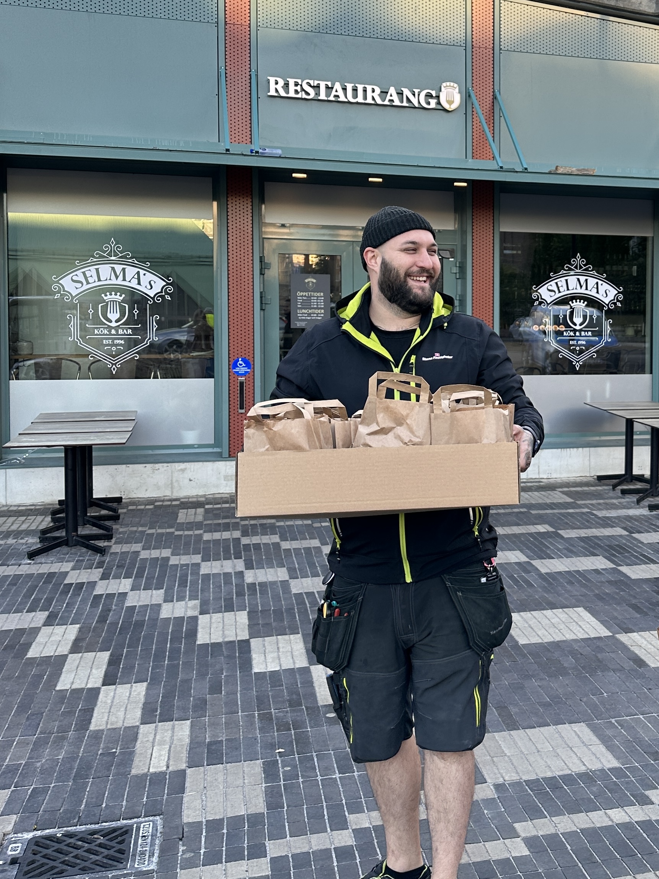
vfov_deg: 71.6
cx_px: 330
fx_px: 609
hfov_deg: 56.8
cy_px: 440
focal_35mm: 24
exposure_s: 1/280
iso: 80
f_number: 1.78
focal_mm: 6.86
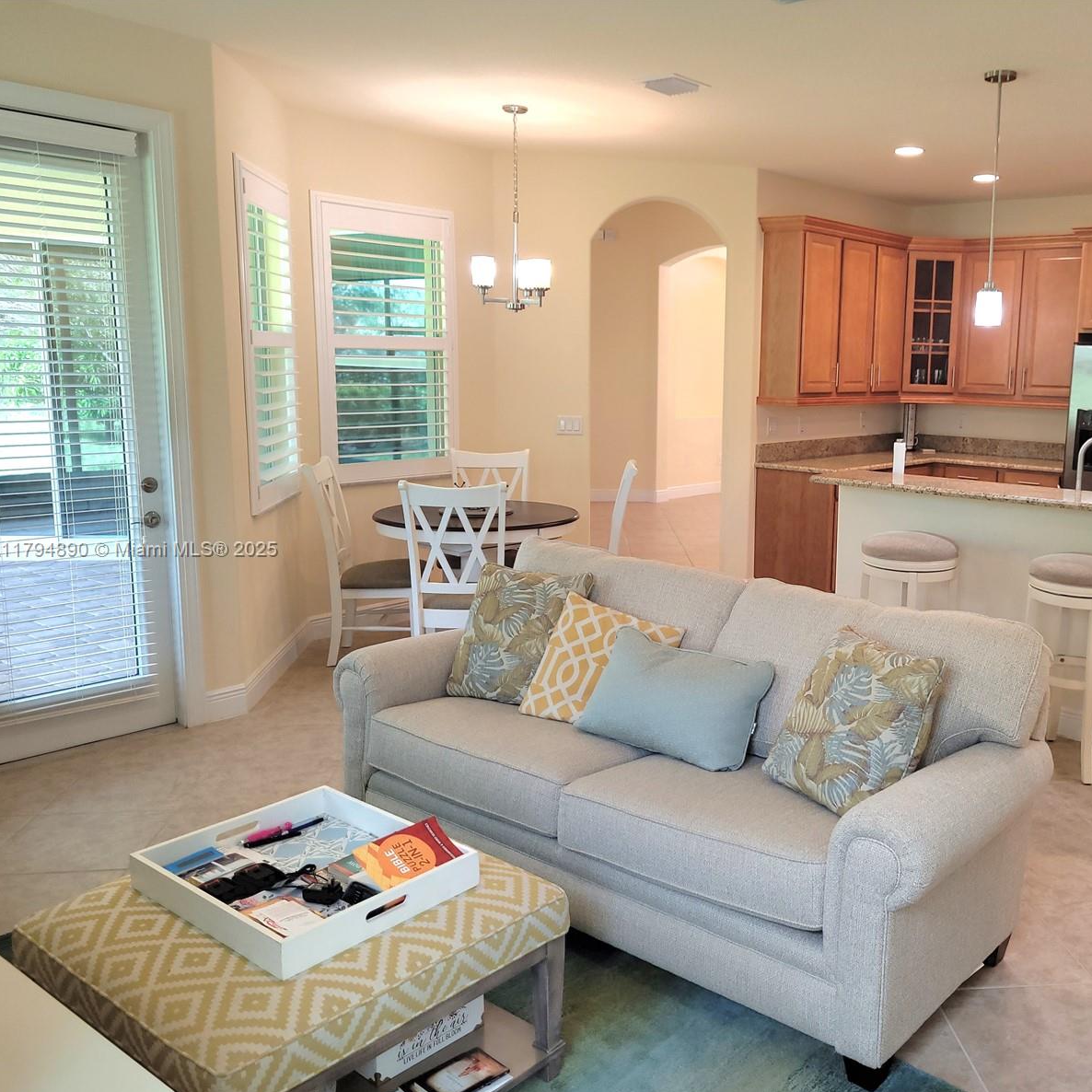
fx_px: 1106
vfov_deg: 52.5
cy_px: 551
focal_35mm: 31
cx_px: 719
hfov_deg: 51.6
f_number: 1.8
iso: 100
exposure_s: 1/40
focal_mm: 5.4
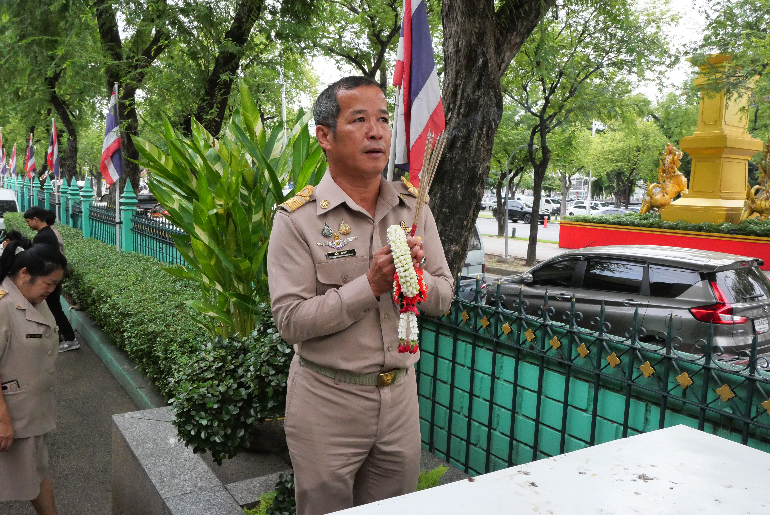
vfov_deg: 45.0
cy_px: 258
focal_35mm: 29
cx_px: 385
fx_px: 621
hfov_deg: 63.6
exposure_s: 1/640
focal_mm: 14
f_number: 7.1
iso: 3200
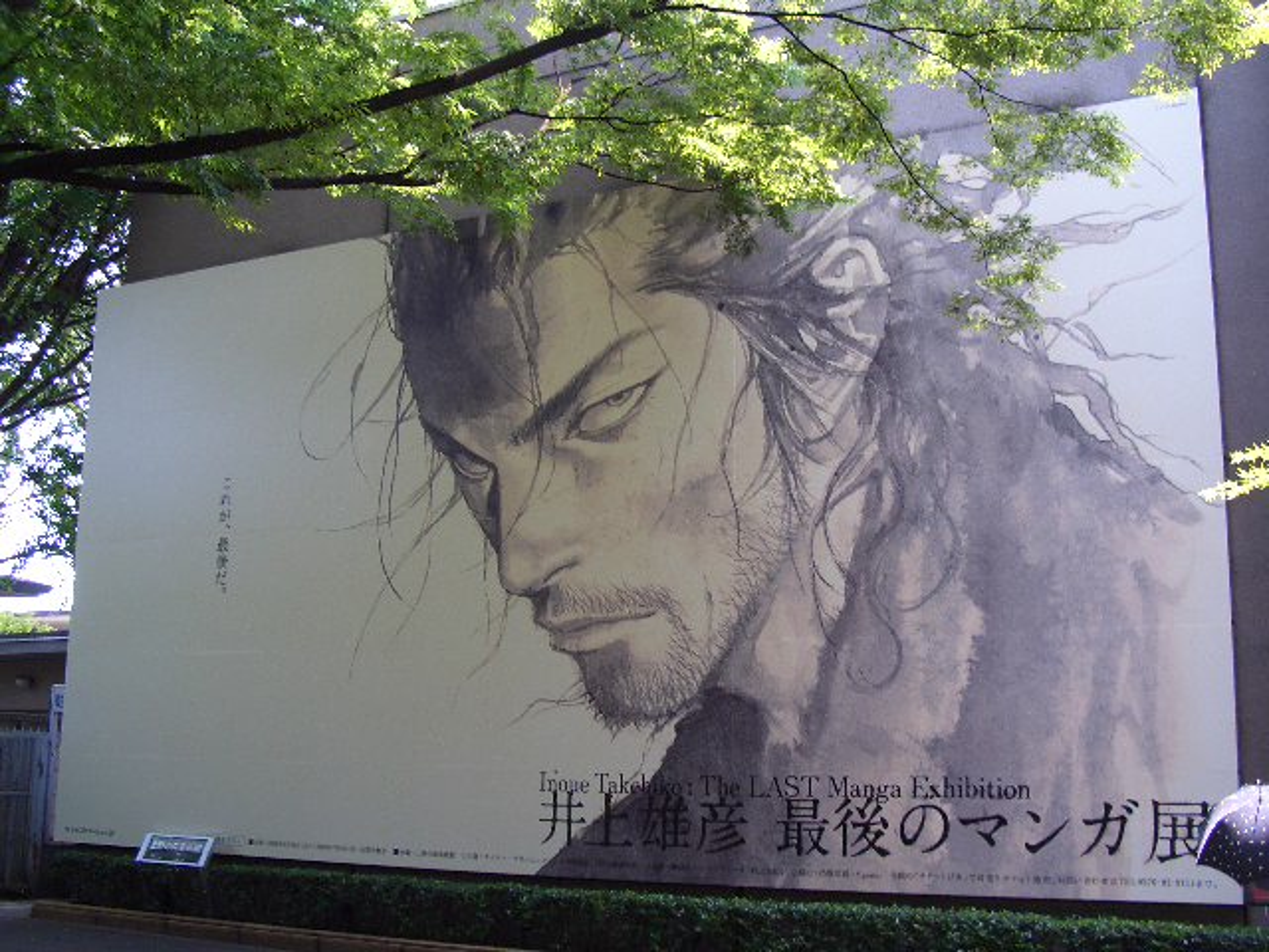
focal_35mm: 41
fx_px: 1503
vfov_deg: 35.1
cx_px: 634
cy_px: 476
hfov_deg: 45.8
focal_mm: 6.8
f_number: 2.8
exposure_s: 1/80
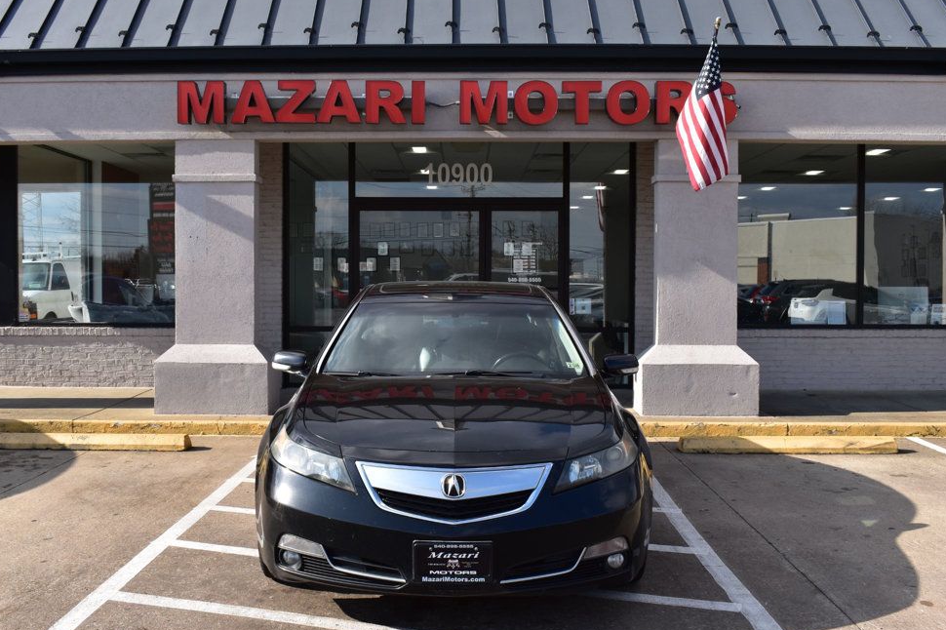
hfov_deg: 50.7
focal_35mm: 38
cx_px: 453
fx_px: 998
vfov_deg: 35.0
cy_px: 320
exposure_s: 1/400
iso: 400
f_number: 11
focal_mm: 24
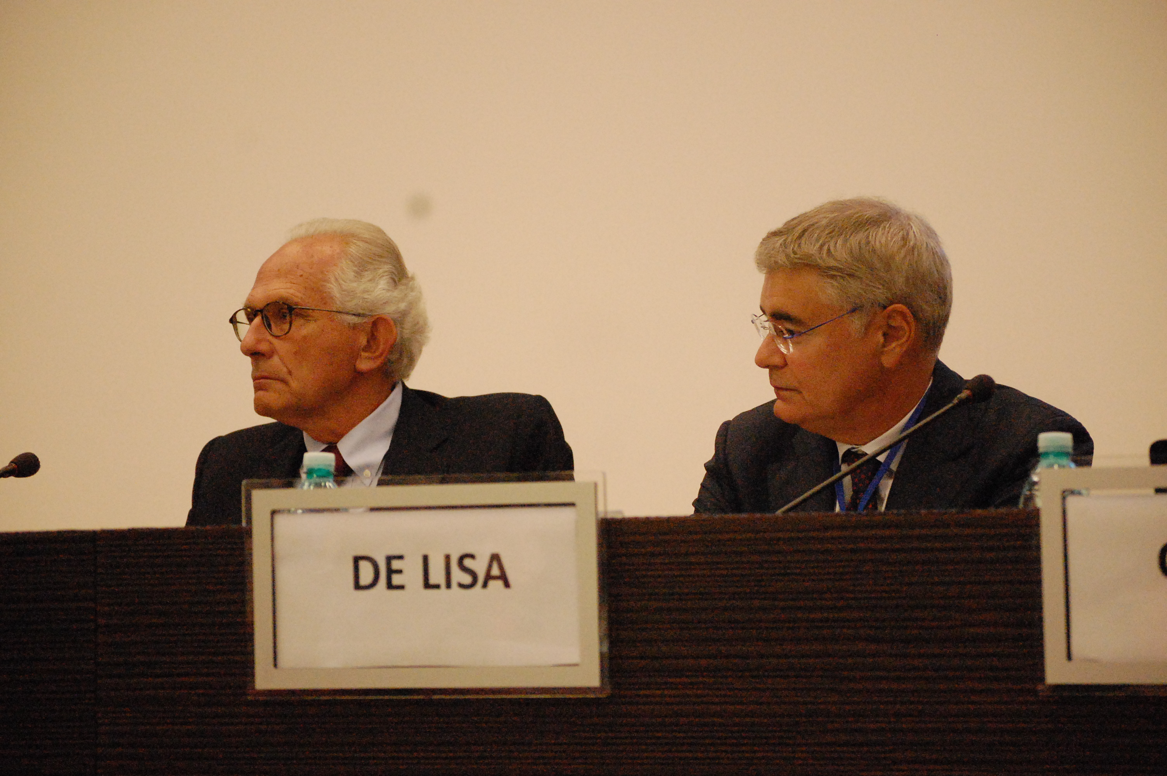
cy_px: 388
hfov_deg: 13.7
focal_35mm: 150
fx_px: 4858
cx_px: 584
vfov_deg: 9.1
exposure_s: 1/100
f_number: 4.5
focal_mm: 100
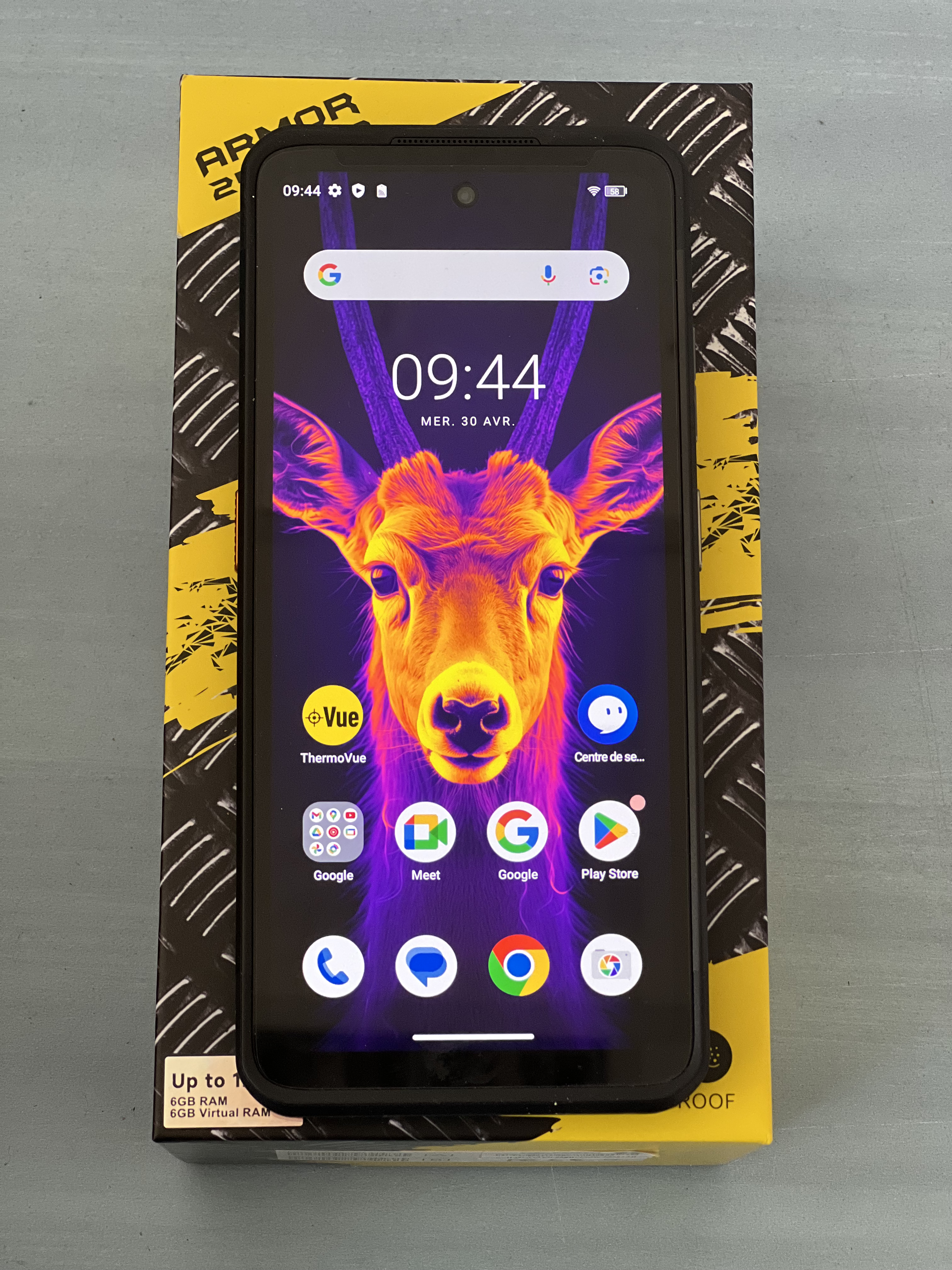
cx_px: 476
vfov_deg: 25.3
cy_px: 635
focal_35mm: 77
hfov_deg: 19.1
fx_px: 2824
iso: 250
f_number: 2.8
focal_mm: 9
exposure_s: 1/109
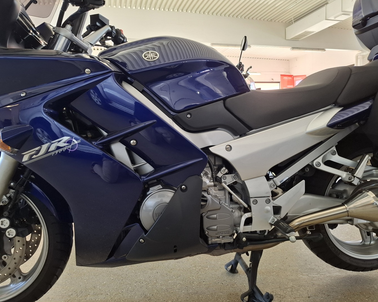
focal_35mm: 24
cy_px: 151
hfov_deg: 70.3
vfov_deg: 58.8
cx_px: 190
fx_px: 269
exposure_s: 1/100
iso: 200
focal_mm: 5.54
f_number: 1.8
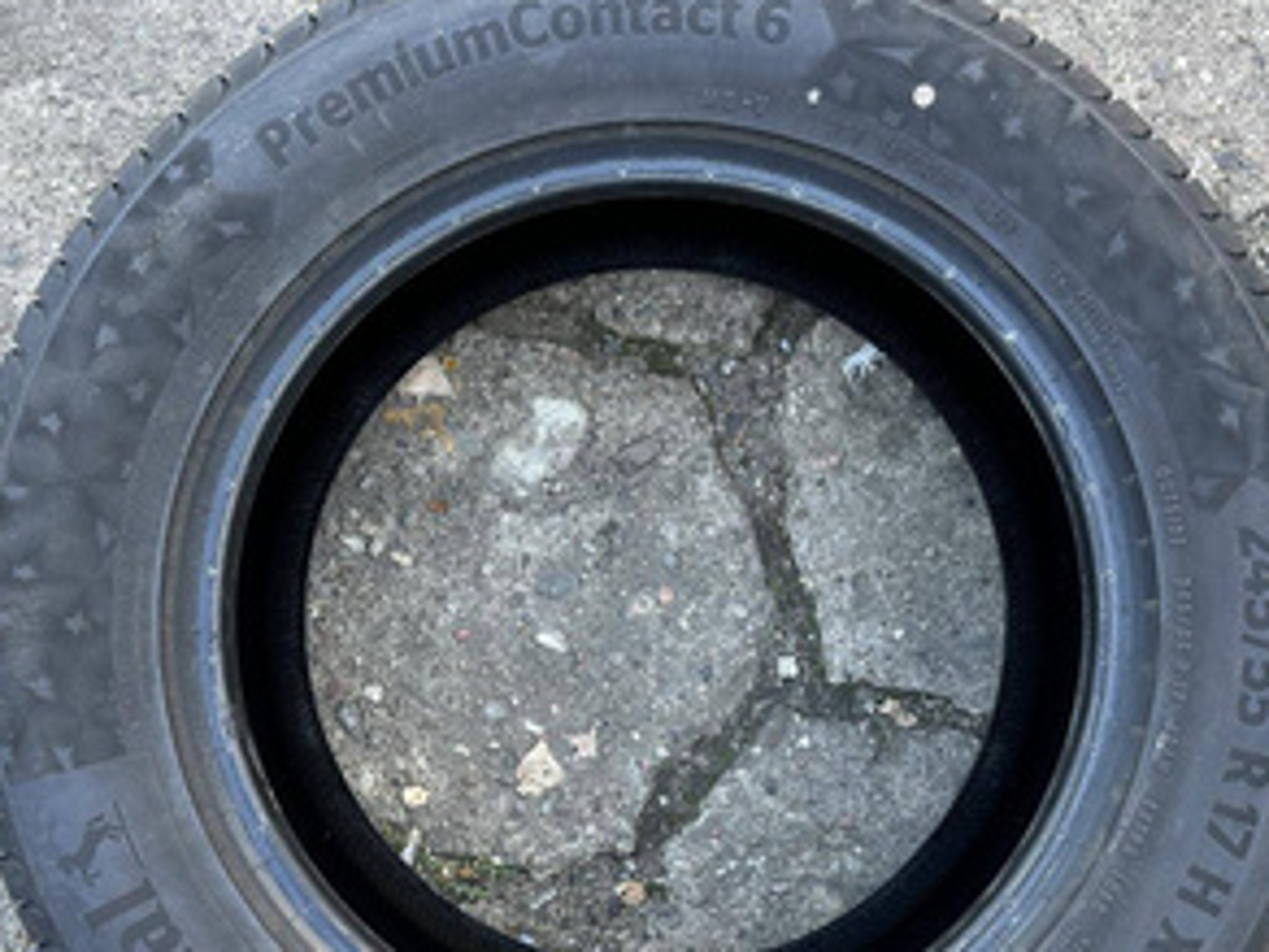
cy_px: 609
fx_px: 1356
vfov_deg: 38.4
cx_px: 678
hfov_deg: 50.1
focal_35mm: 37
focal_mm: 6.86
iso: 100
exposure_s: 1/121
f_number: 1.78
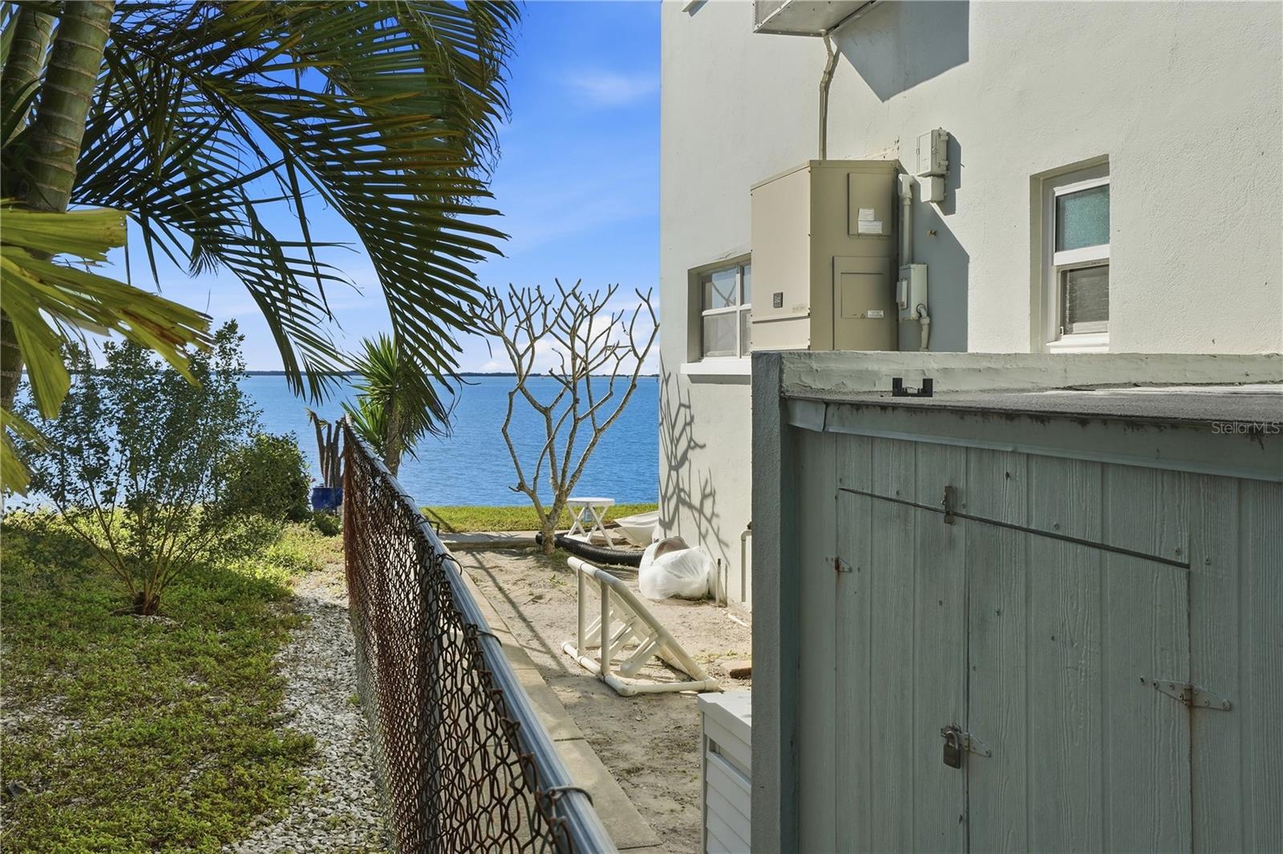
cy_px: 427
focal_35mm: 35
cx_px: 642
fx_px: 1247
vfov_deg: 37.8
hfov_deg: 54.5
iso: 800
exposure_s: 1/8000
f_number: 16
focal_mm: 35
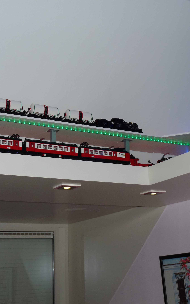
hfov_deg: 24.3
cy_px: 154
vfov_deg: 38.2
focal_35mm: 53
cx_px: 122
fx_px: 439
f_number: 3
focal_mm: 6.5
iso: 100
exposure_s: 1/60
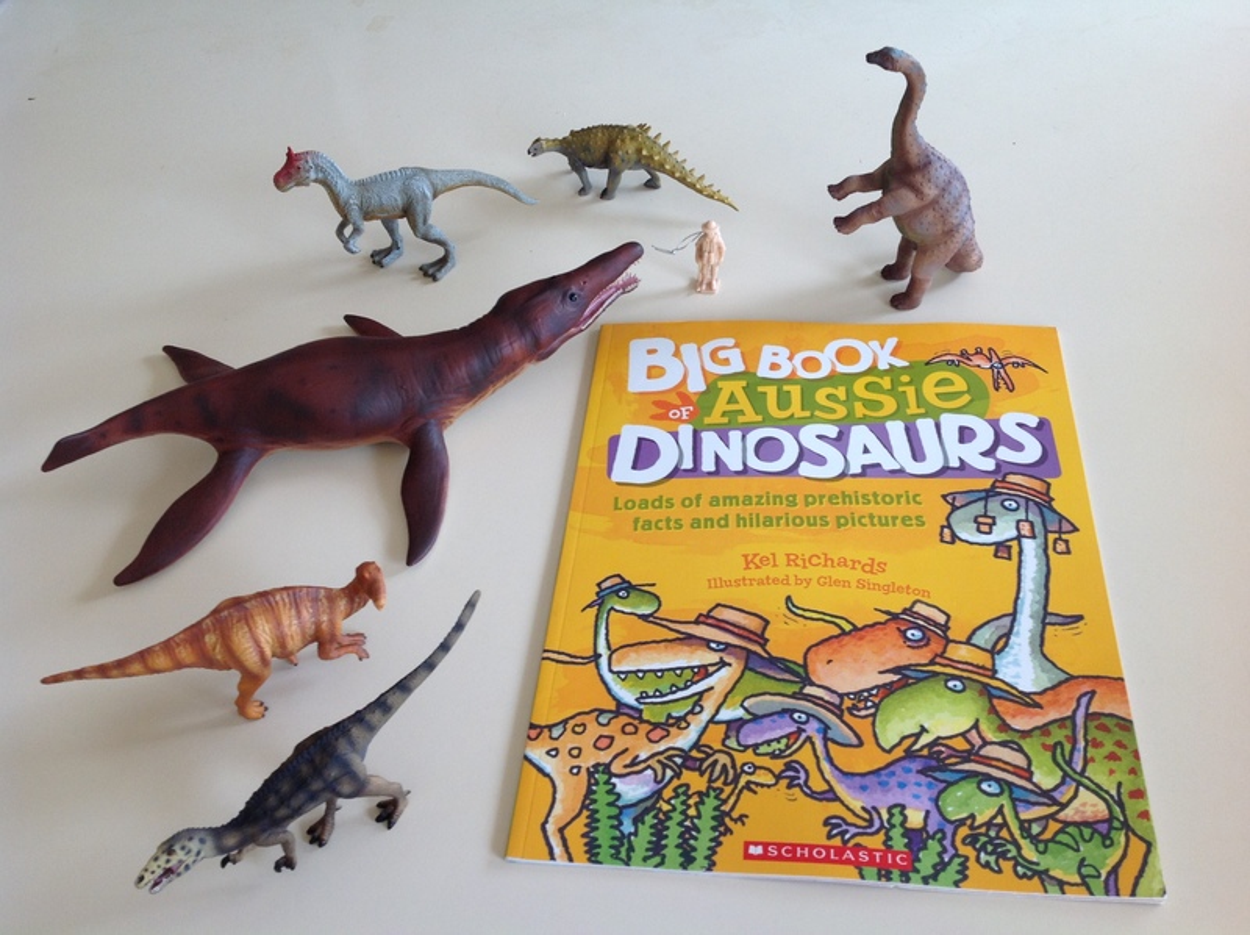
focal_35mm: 35
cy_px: 468
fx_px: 1262
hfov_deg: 52.7
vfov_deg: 40.6
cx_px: 625
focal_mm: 4.28
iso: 50
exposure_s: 1/60
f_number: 2.4
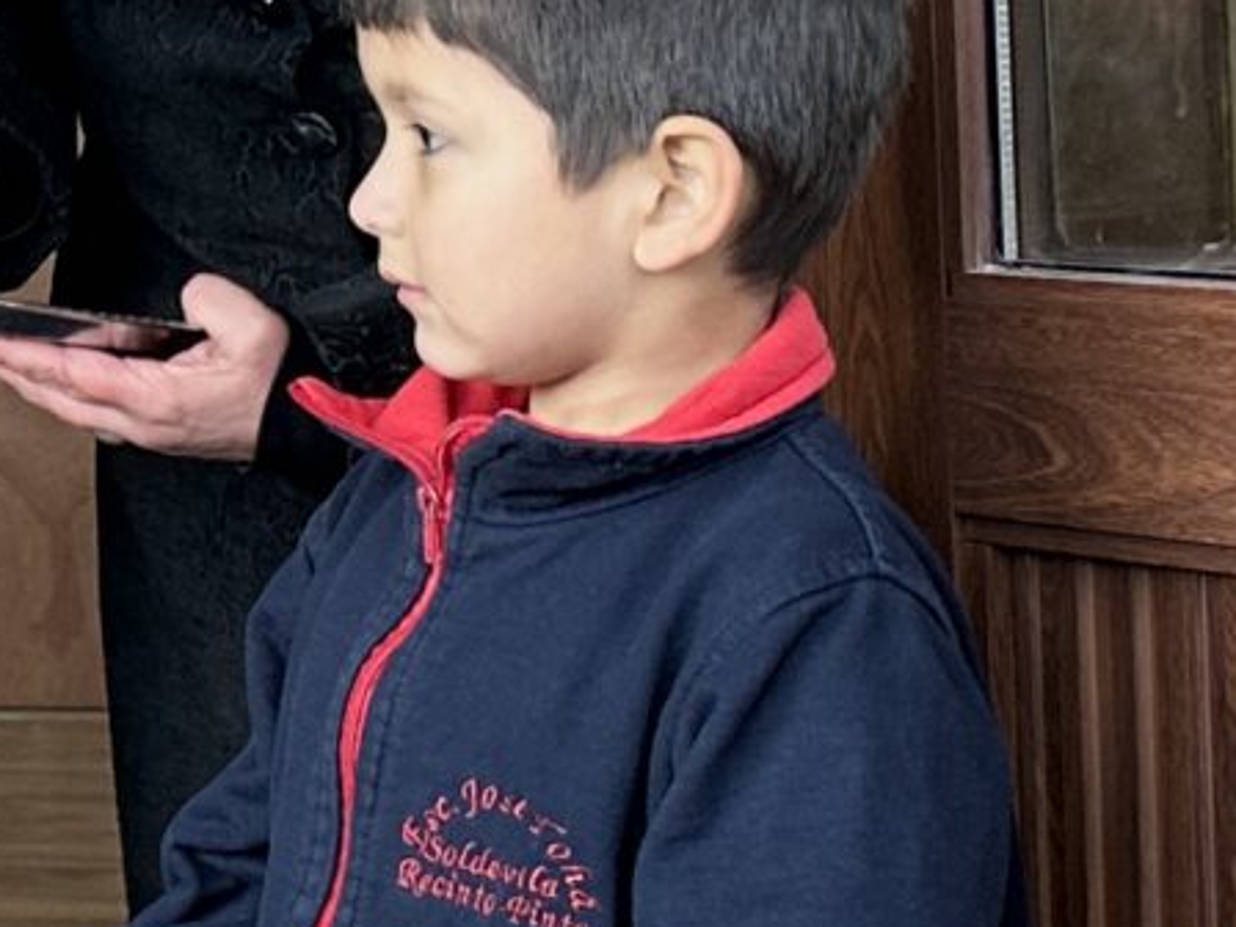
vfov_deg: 10.6
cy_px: -270
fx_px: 4892
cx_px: -855
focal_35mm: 137
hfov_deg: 13.2
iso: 160
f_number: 1.78
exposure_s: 1/121
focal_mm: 6.86
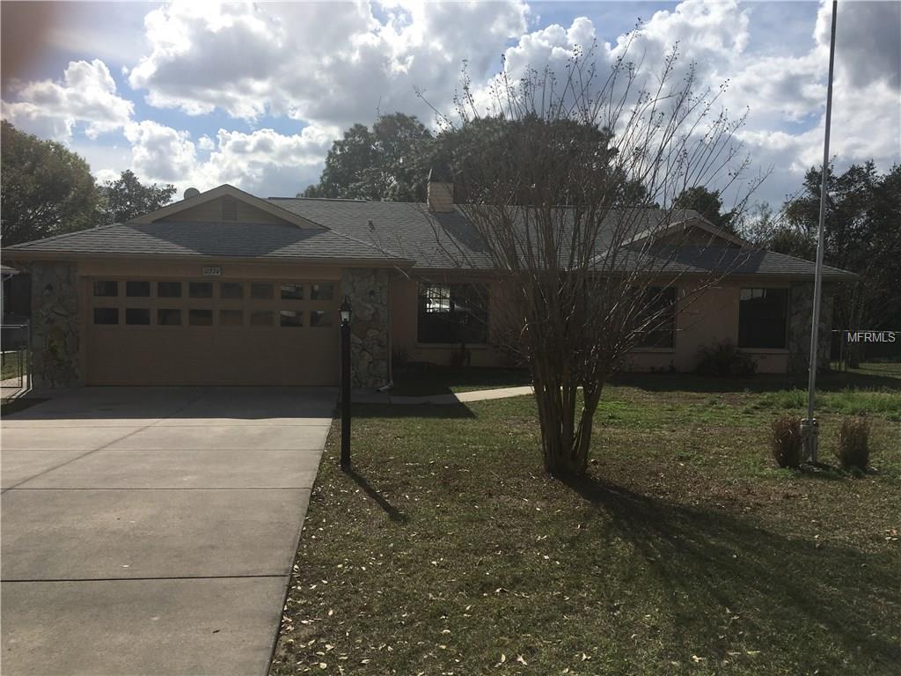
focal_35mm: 29
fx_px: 755
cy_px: 338
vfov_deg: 48.2
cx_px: 450
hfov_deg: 61.7
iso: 25
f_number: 2.2
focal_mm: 4.15
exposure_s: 1/2959
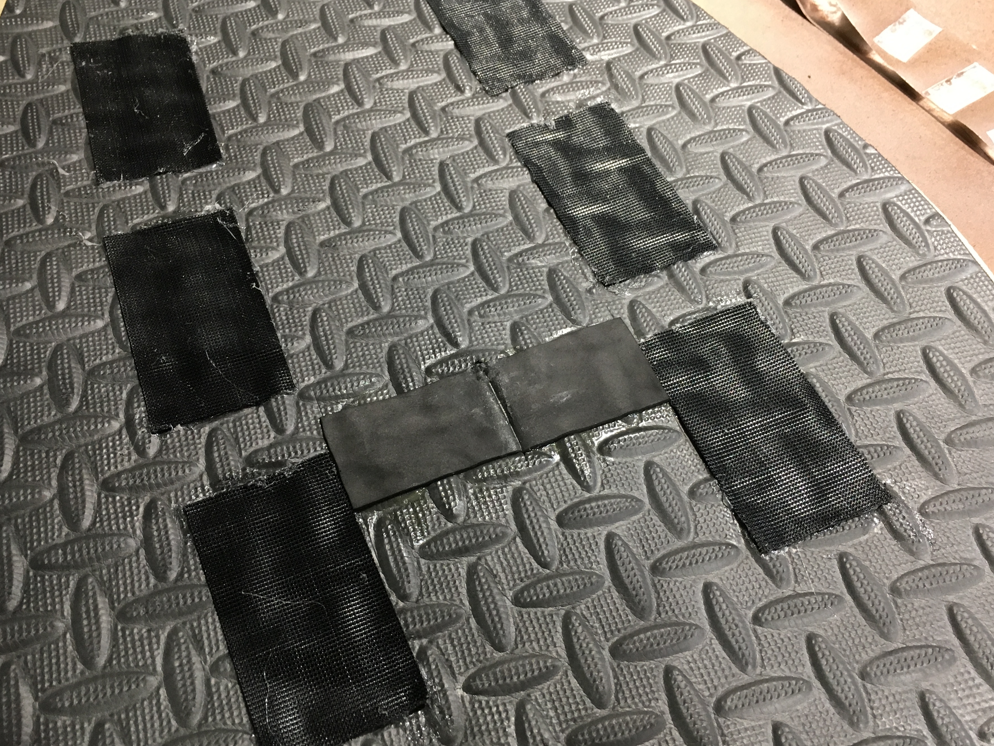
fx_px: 948
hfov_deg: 55.4
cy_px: 392
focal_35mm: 33
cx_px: 501
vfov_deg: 42.9
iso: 100
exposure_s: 1/30
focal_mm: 4.15
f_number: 2.2
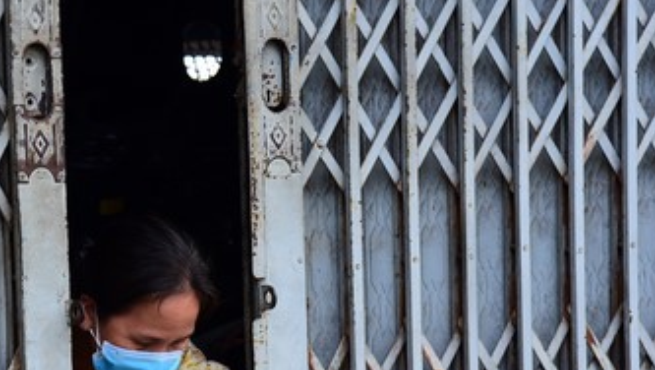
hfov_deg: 11.4
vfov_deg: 6.5
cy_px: 388
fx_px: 3268
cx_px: 189
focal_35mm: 188
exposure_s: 1/160
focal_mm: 92
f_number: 5.6
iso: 320
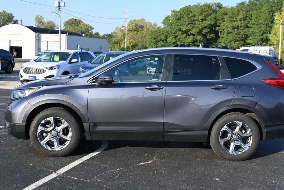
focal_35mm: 46
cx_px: 145
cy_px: 91
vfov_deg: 29.3
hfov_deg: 42.8
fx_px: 362
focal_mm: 26.5
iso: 100
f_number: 5.6
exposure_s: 1/250
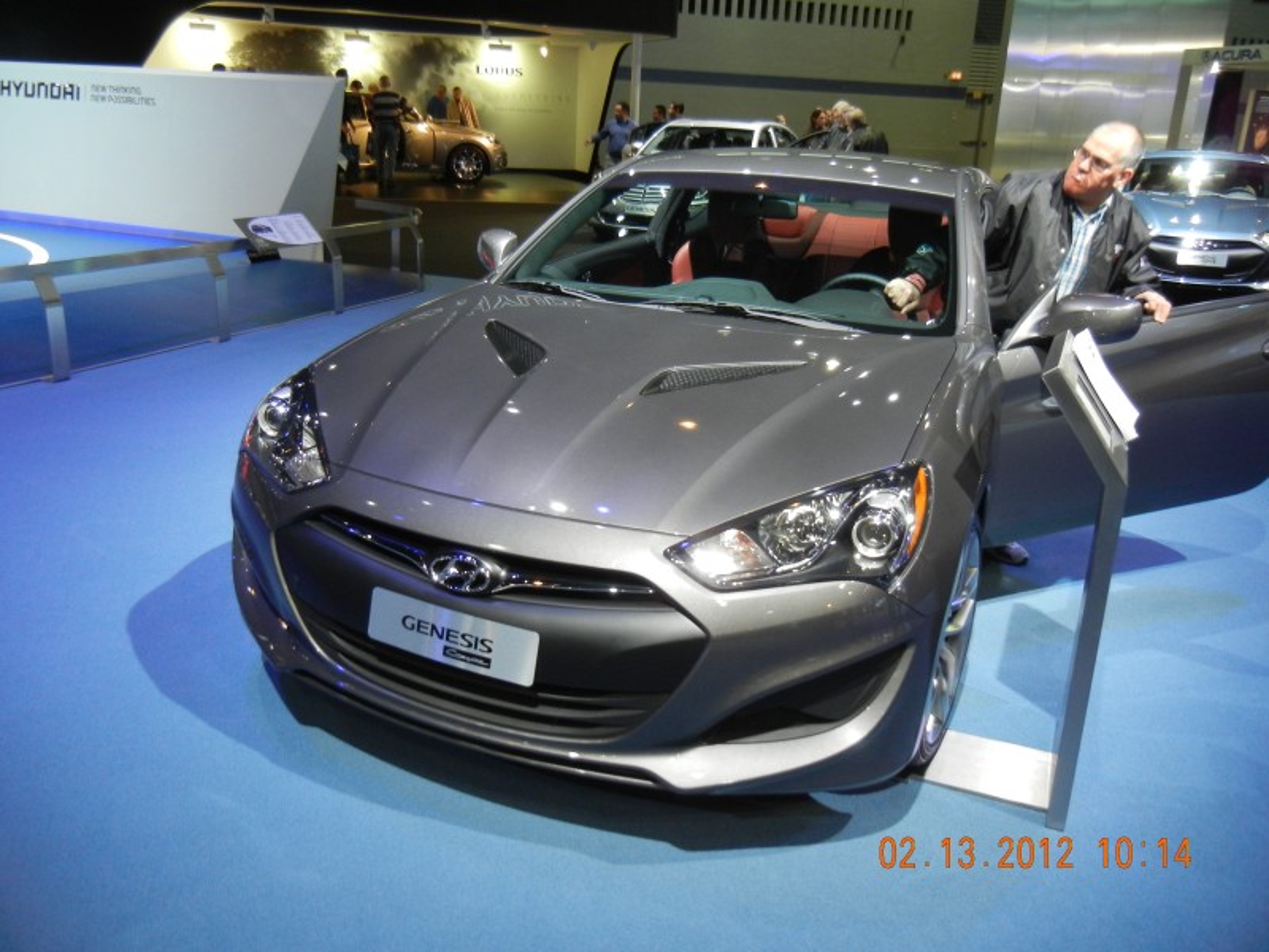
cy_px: 476
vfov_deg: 46.8
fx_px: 1100
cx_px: 634
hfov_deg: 60.0
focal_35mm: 30
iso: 400
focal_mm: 5.4
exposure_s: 1/53.7
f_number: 3.5
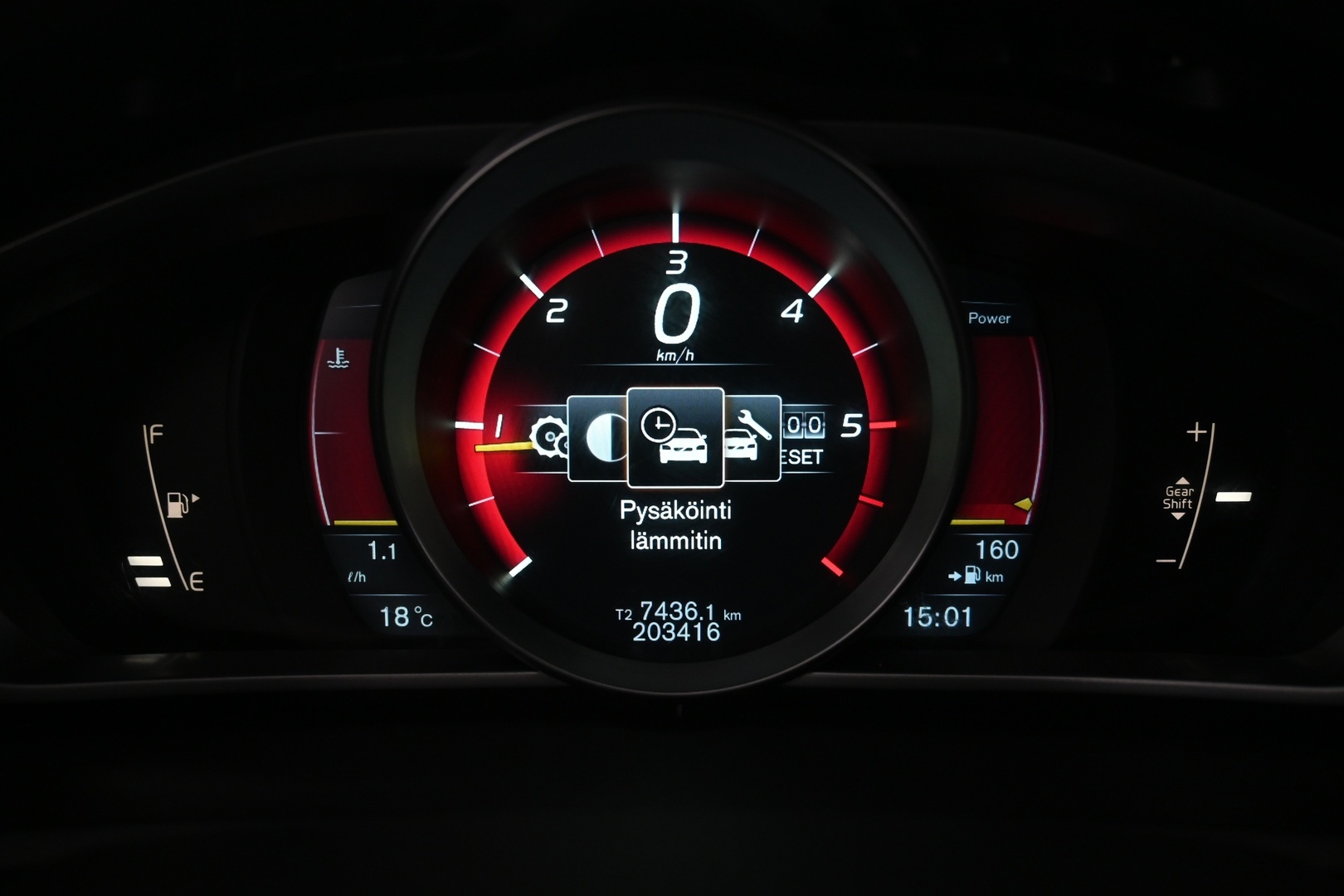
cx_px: 672
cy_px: 448
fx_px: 1232
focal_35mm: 33
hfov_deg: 57.2
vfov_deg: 40.0
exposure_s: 1/40
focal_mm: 22
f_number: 4
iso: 900
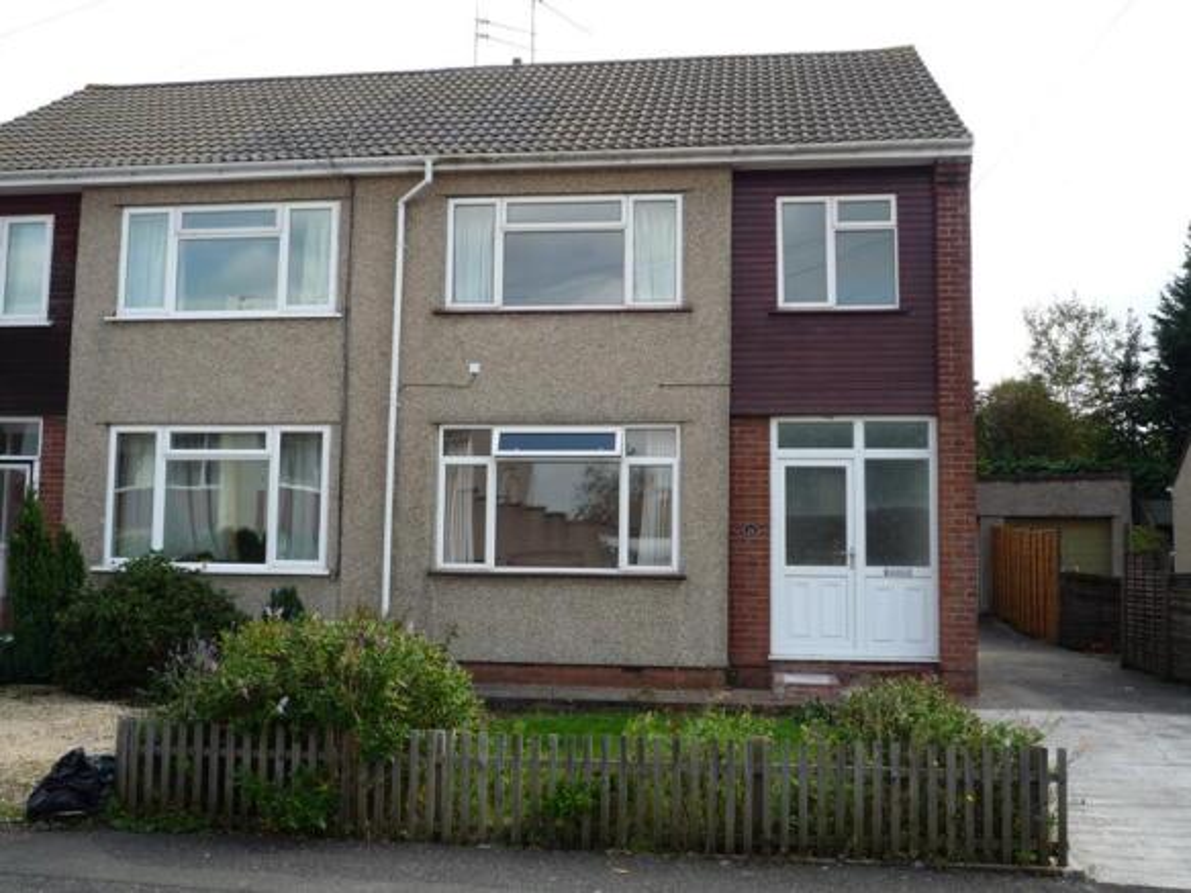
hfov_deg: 47.9
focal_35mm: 39
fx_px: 1342
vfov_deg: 36.8
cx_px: 596
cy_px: 446
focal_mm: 6.8
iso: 100
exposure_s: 1/320
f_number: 4
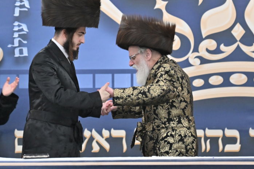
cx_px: 128
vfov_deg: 3.1
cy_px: 72
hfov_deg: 4.7
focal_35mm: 441
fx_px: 3110
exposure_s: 1/400
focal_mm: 200
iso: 1250
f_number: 2.8
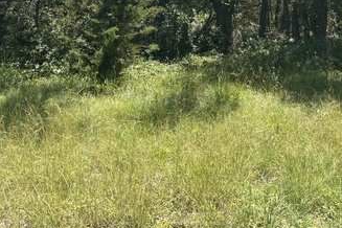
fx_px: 503
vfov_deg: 24.3
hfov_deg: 36.8
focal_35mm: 53
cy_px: -2
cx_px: 250
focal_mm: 5.96
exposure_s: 1/1393
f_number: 1.6
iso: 50
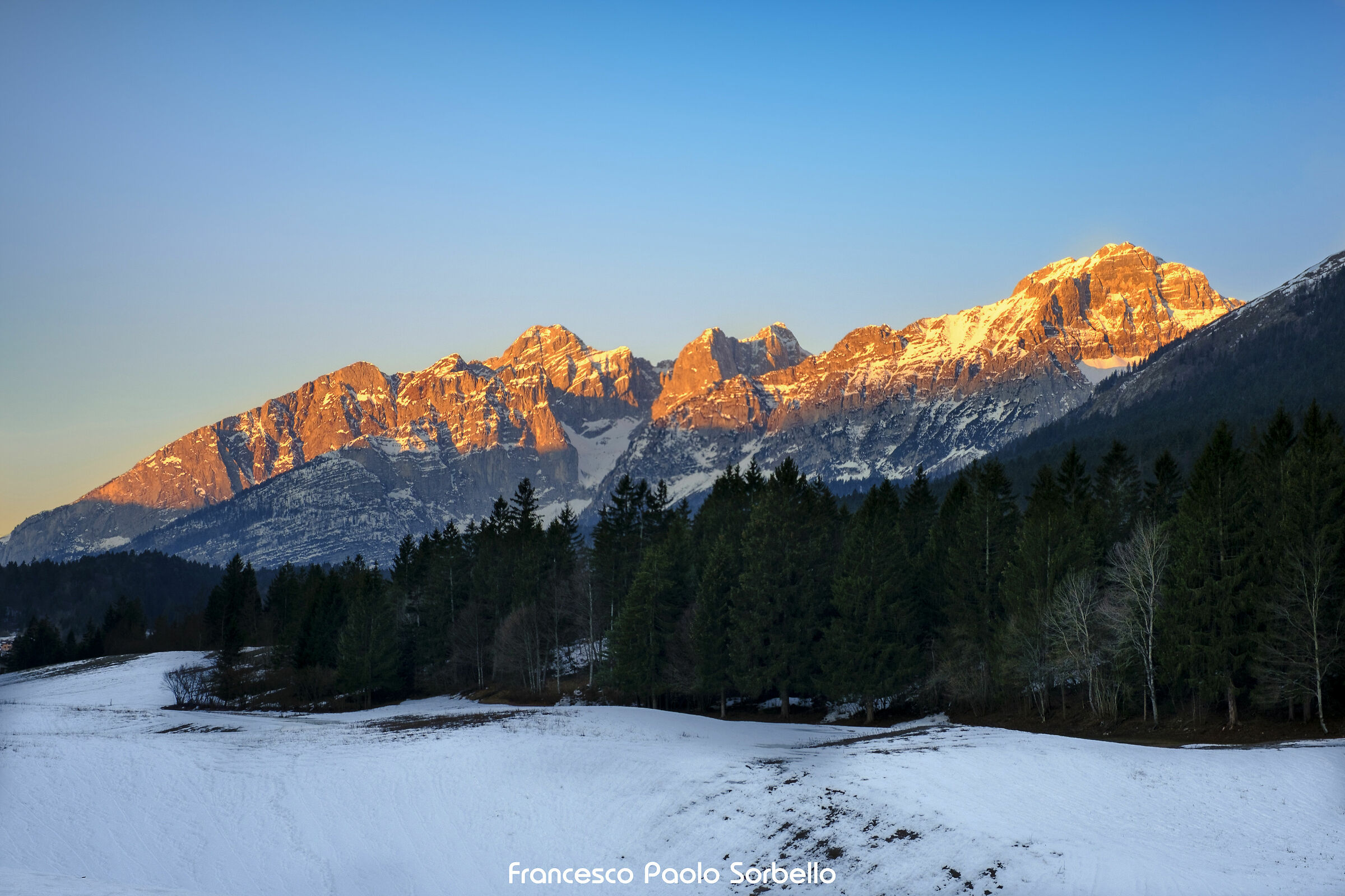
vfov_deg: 21.9
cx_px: 672
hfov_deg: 32.4
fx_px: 2316
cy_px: 448
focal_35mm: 62
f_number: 10
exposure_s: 1/25
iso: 160
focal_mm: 41.4
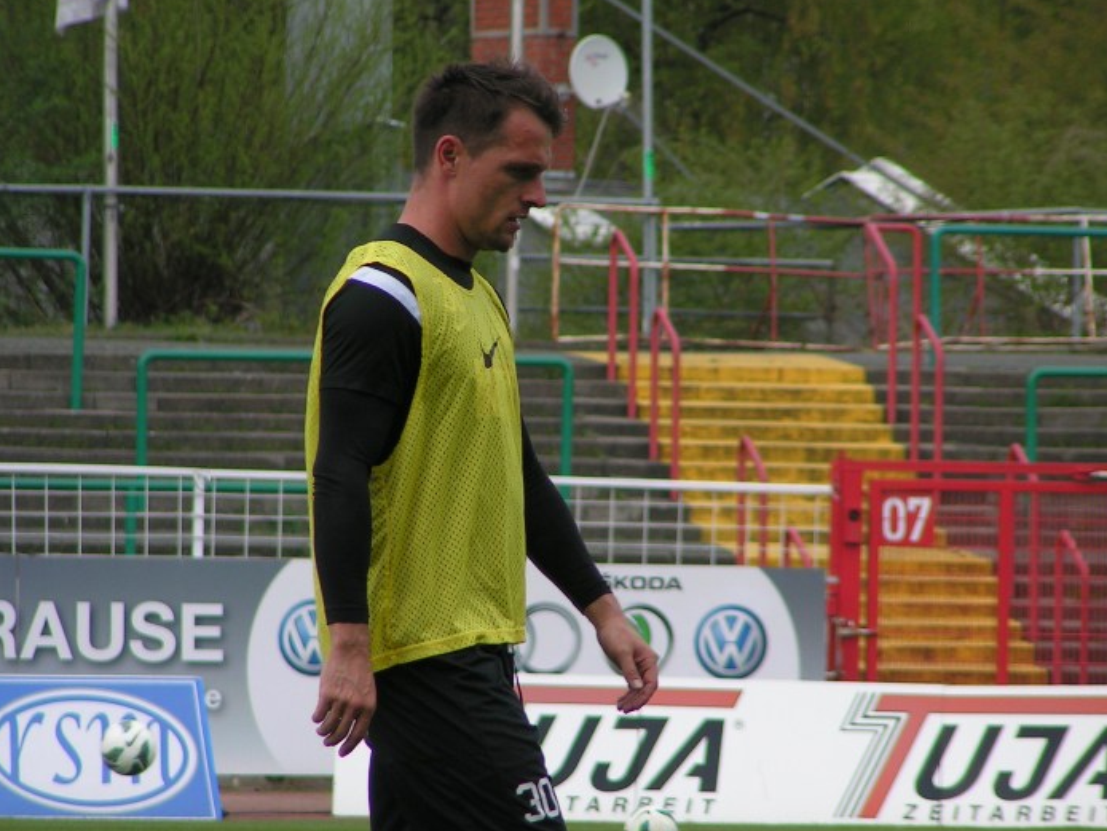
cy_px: 434
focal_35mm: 438
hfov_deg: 4.5
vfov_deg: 3.4
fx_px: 14012
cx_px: 520
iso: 50
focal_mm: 58
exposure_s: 1/640
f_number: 3.5
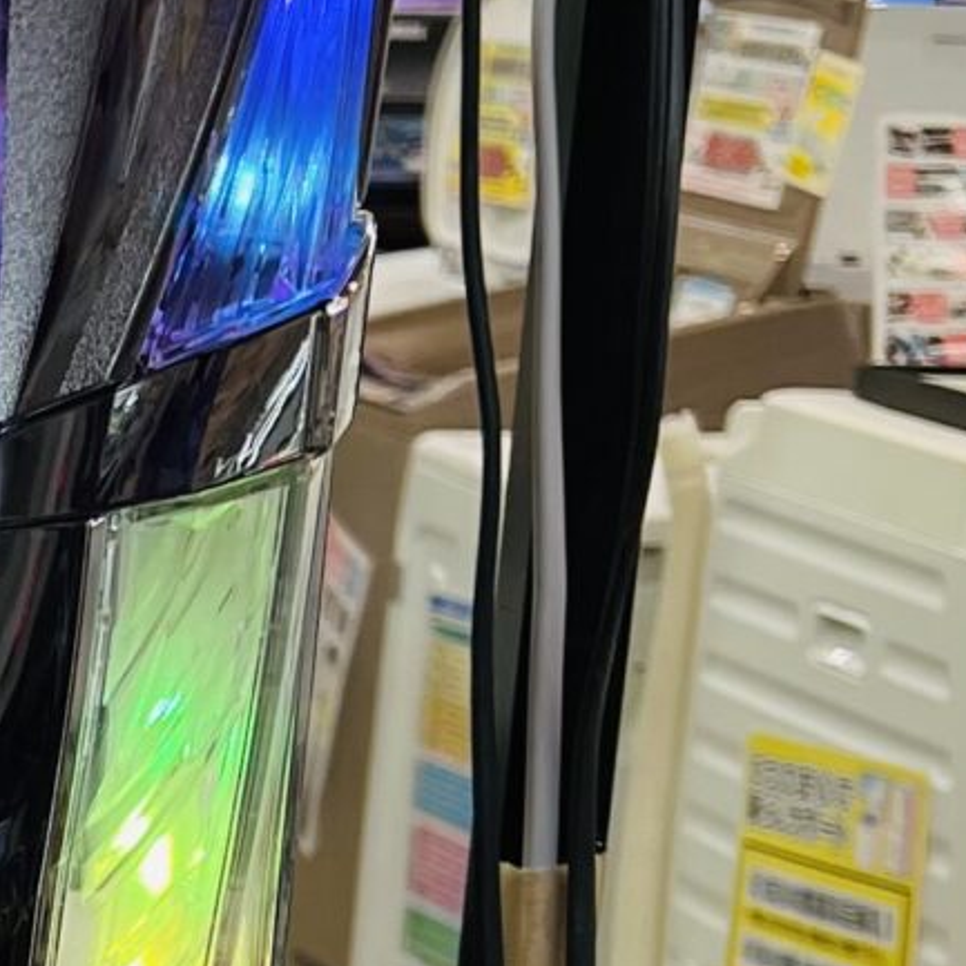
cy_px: 1049
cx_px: -1004
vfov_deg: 12.6
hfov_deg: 11.5
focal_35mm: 136
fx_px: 4294
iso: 50
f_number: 1.5
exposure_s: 1/126
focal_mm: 5.7
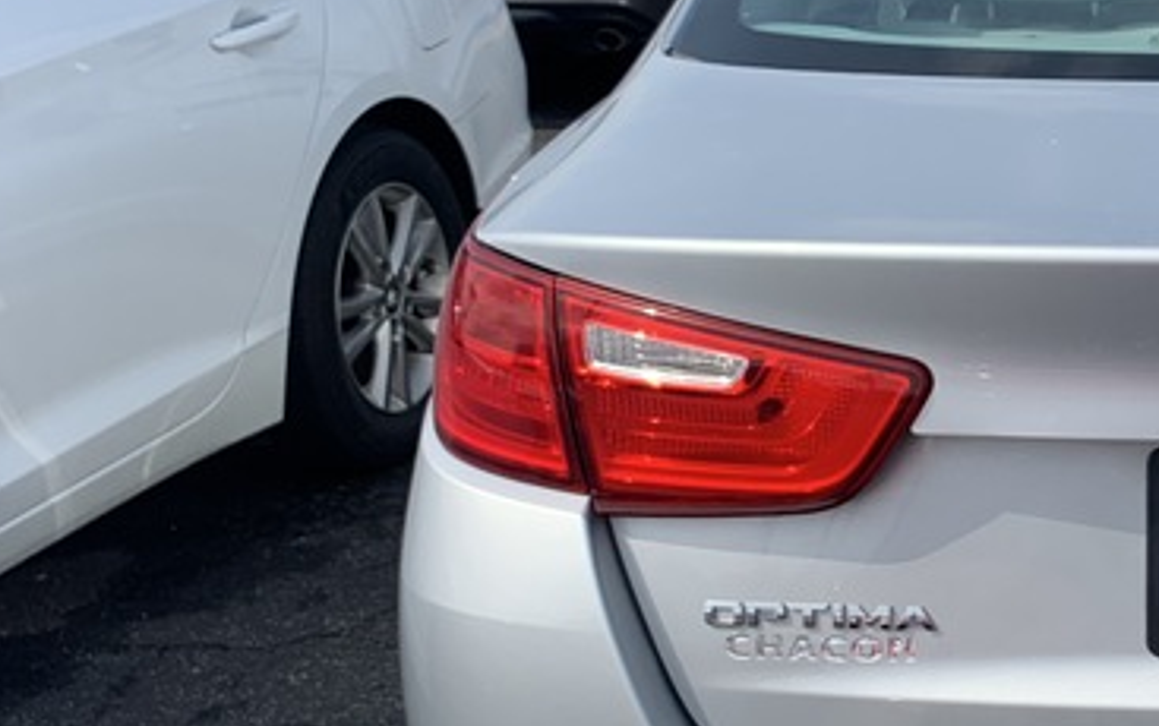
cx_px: 1314
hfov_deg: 26.1
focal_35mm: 72
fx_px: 2276
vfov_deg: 18.1
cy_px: 328
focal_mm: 4.25
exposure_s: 1/2309
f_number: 1.8
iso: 25
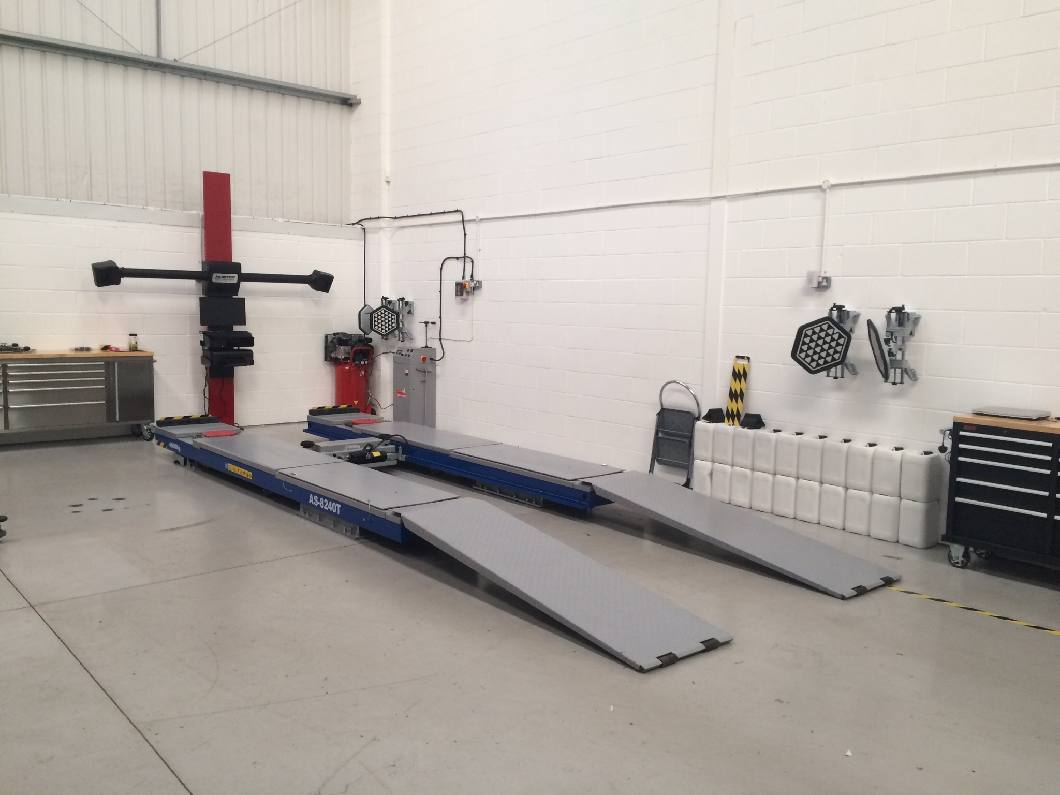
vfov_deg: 48.2
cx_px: 530
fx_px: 888
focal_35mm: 29
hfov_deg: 61.7
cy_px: 398
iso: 40
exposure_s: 1/30
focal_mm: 4.15
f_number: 2.2
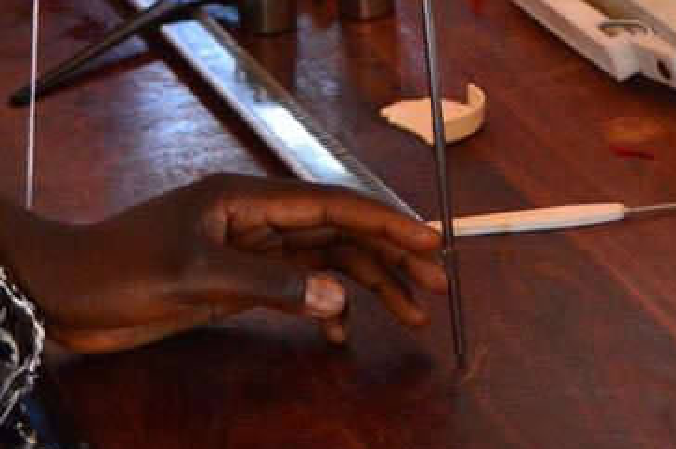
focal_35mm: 178
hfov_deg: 11.5
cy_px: -410
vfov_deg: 7.4
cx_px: 371
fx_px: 3343
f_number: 4
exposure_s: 1/60
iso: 800
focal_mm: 27
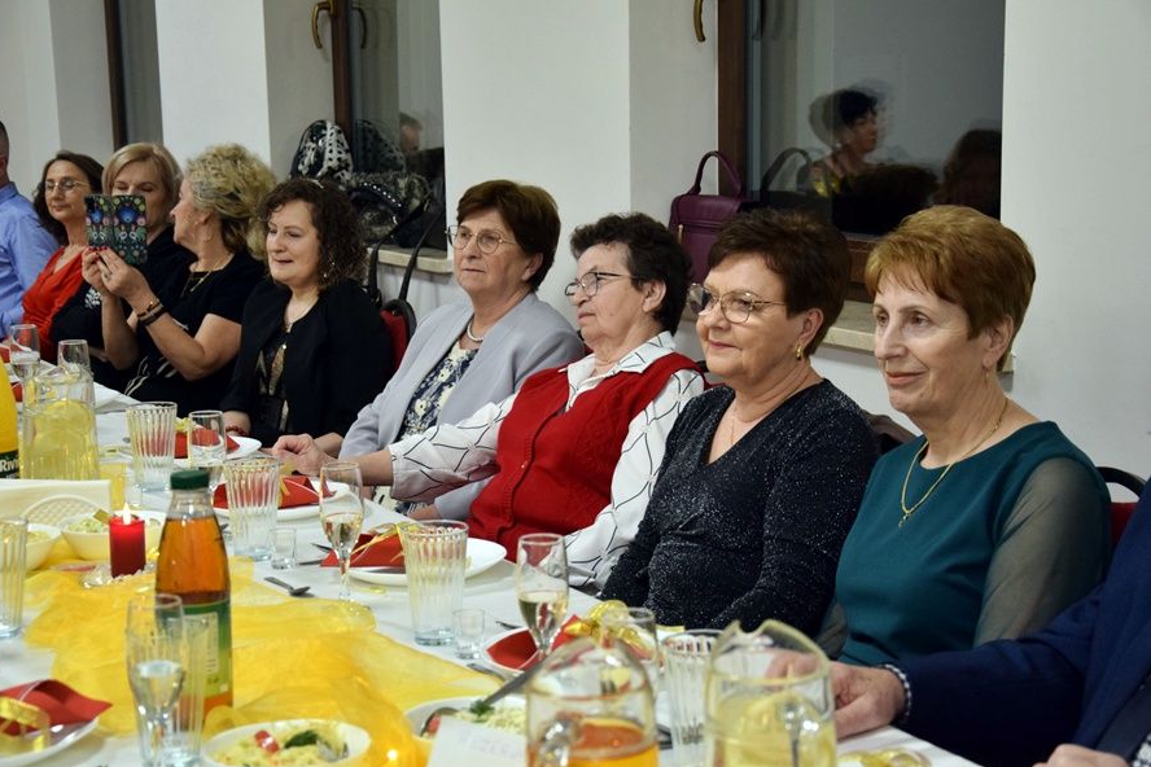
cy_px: 384
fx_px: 2334
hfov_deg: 27.7
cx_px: 569
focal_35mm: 73
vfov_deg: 18.7
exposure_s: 1/100
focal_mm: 48
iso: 800
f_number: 4.8
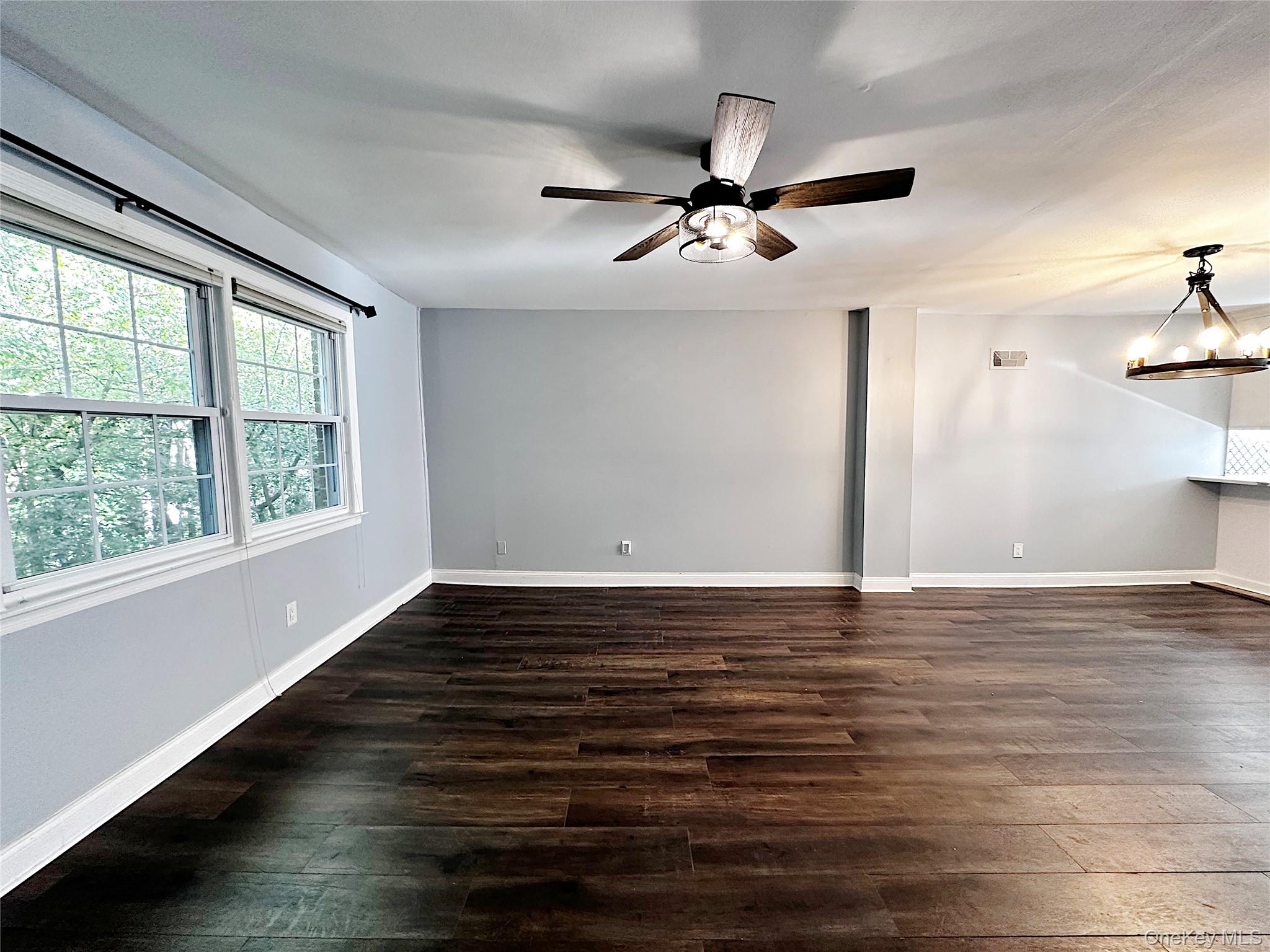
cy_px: 476
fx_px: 514
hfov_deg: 102.1
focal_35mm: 14
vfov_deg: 85.7
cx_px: 635
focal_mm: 2.22
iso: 250
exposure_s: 1/60
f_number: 2.2
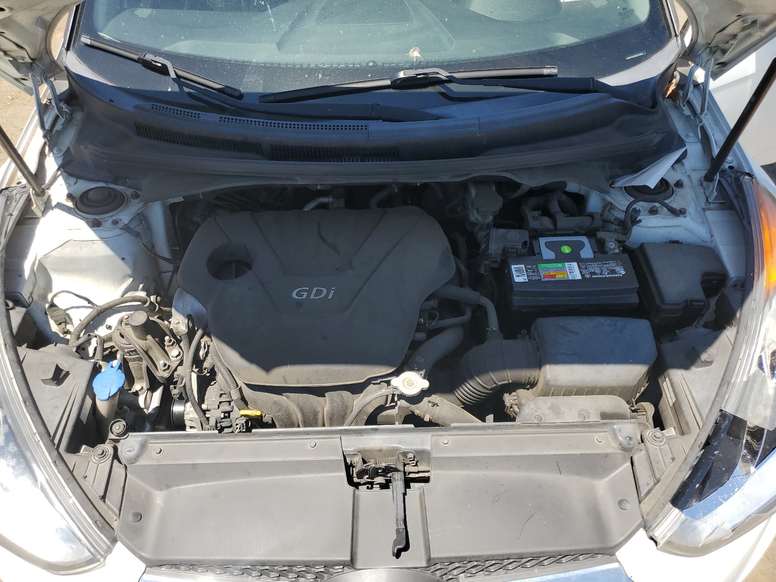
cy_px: 291
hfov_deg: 67.3
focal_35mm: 26
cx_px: 388
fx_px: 583
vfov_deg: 53.1
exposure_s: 1/1667
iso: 50
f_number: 1.5
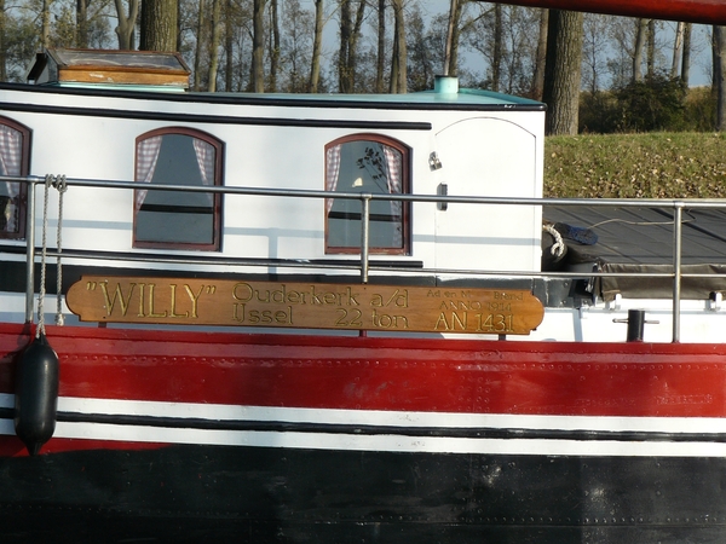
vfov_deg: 7.8
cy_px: 272
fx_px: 3985
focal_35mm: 190
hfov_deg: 10.4
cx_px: 363
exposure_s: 1/320
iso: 100
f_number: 5.6
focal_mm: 31.6
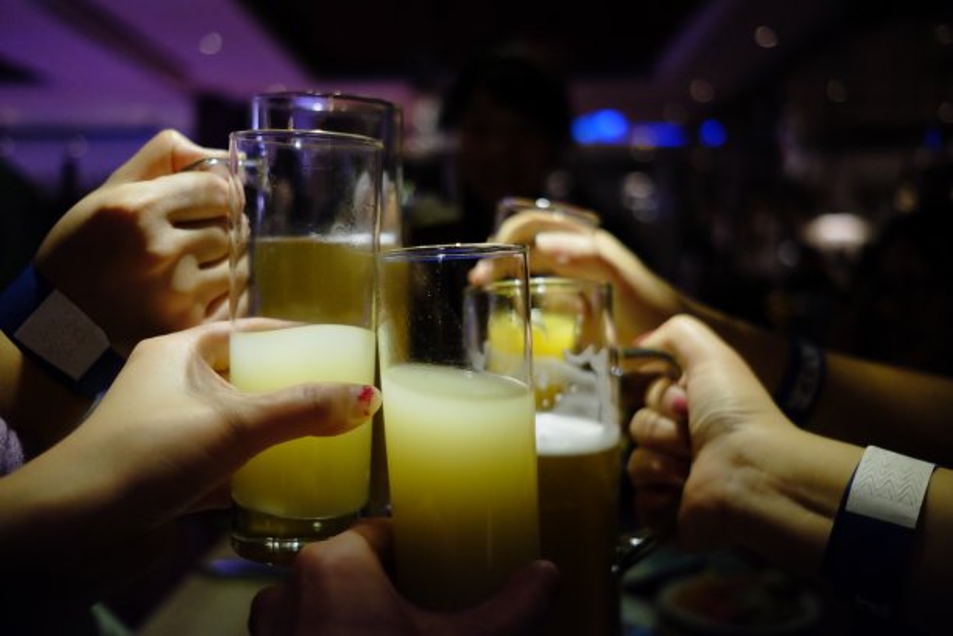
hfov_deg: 54.4
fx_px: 926
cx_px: 476
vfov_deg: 37.9
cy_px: 318
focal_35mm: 35
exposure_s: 1/350
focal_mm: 23
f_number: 2
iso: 3200
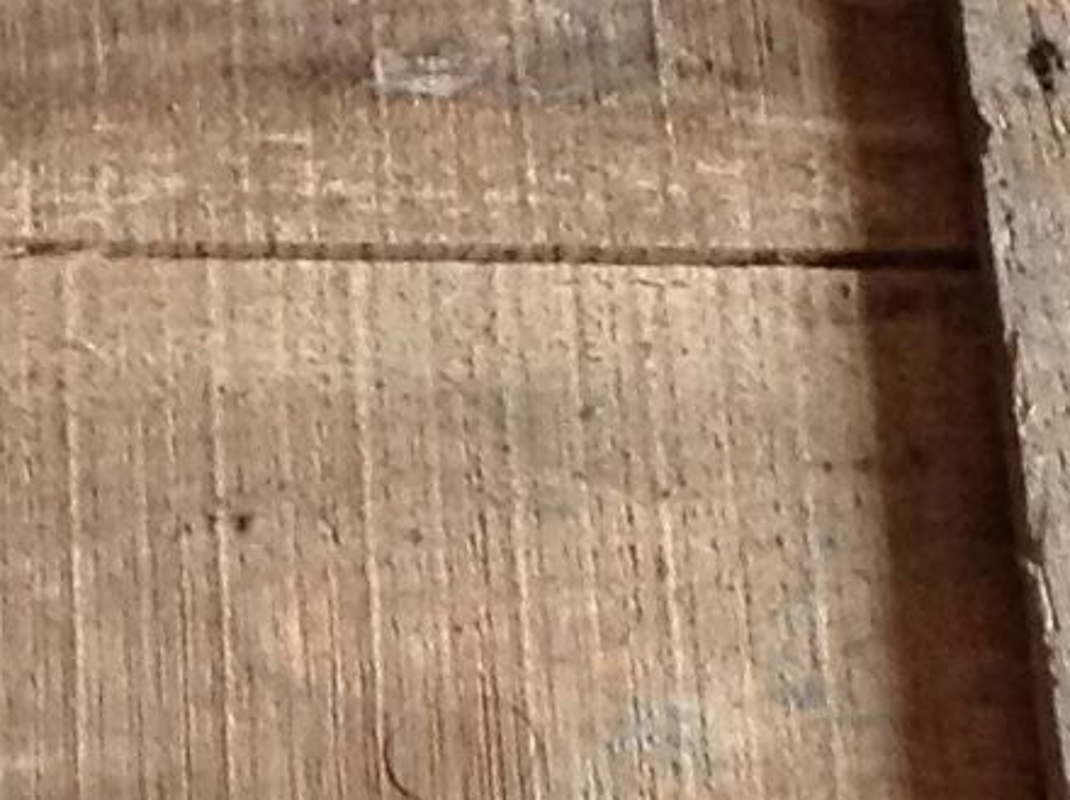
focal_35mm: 206
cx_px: -44
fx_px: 6361
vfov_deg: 7.1
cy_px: 1145
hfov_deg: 9.5
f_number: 2.4
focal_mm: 4.28
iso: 160
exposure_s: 1/15
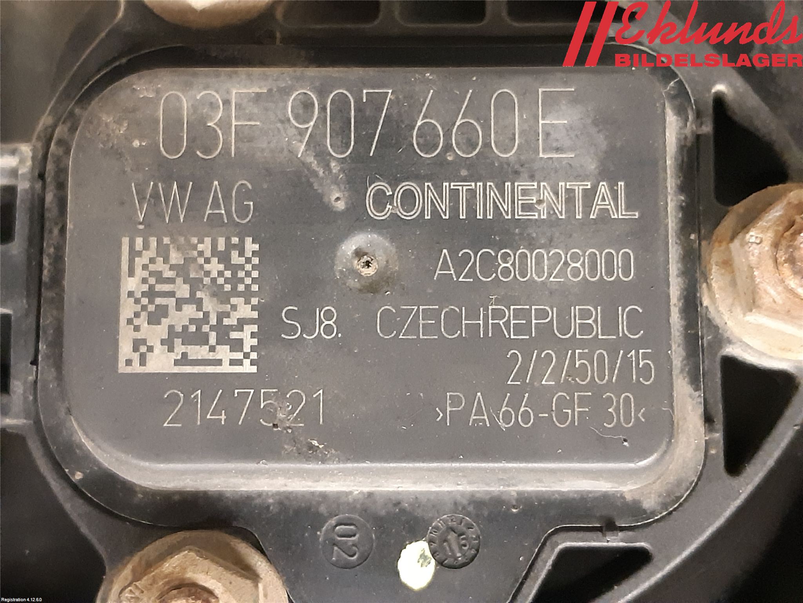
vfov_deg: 53.1
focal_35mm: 26
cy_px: 302
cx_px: 402
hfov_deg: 67.3
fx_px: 603
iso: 640
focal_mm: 3.93
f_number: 1.7
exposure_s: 1/25
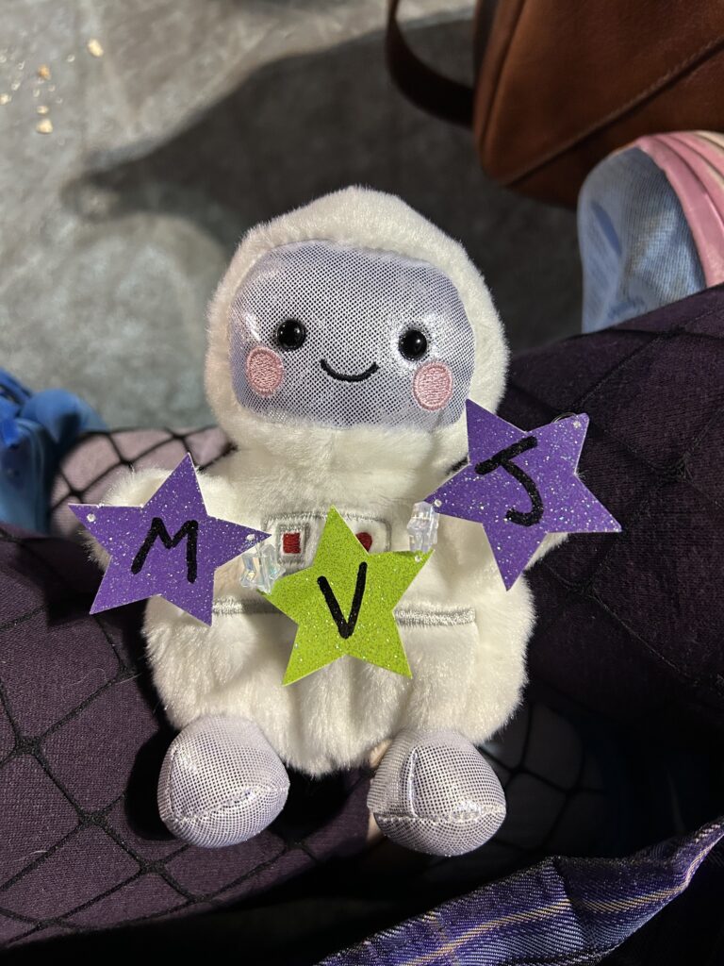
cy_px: 483
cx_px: 362
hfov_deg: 53.1
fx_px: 725
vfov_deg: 67.3
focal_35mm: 26
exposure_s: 1/60
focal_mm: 5.7
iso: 320
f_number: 1.5
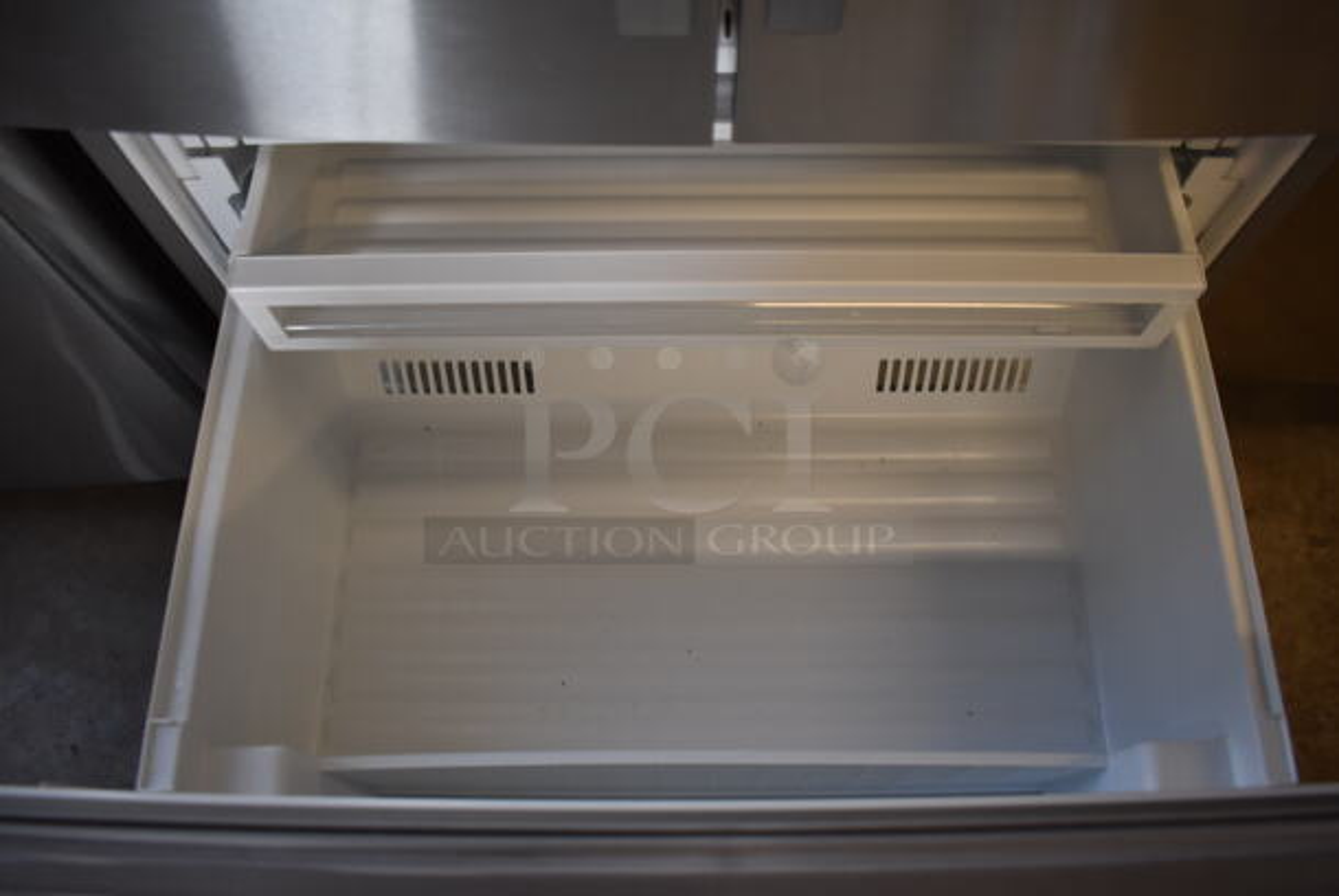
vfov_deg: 48.0
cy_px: 448
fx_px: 1005
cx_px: 670
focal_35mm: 27
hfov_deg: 67.3
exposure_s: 1/250
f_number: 3.5
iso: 800
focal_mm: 18
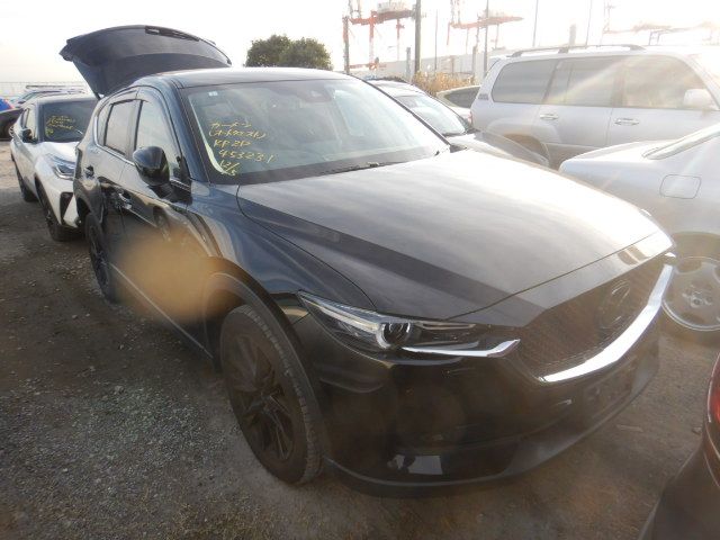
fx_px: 499
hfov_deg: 71.6
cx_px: 360
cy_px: 270
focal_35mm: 24
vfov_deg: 56.8
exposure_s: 1/400
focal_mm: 4.3
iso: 125
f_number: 2.8
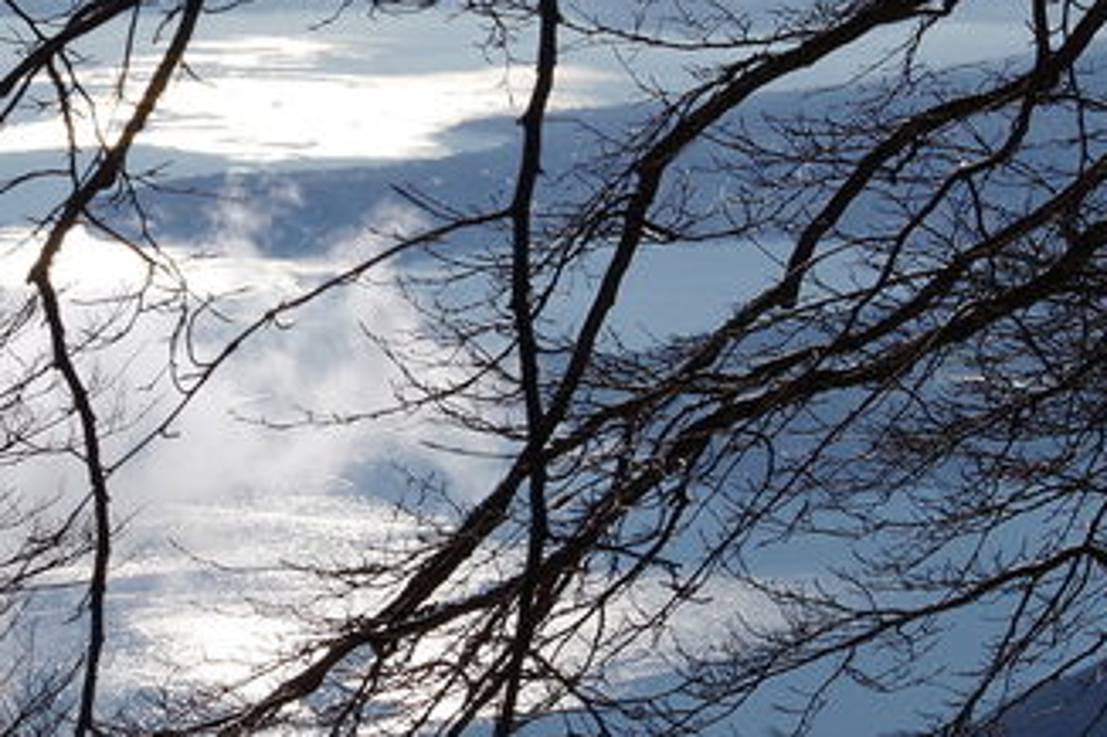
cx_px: 312
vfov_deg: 9.9
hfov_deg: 14.8
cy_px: 278
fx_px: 4241
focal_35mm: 138
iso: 100
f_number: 22
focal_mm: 50
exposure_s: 1/100
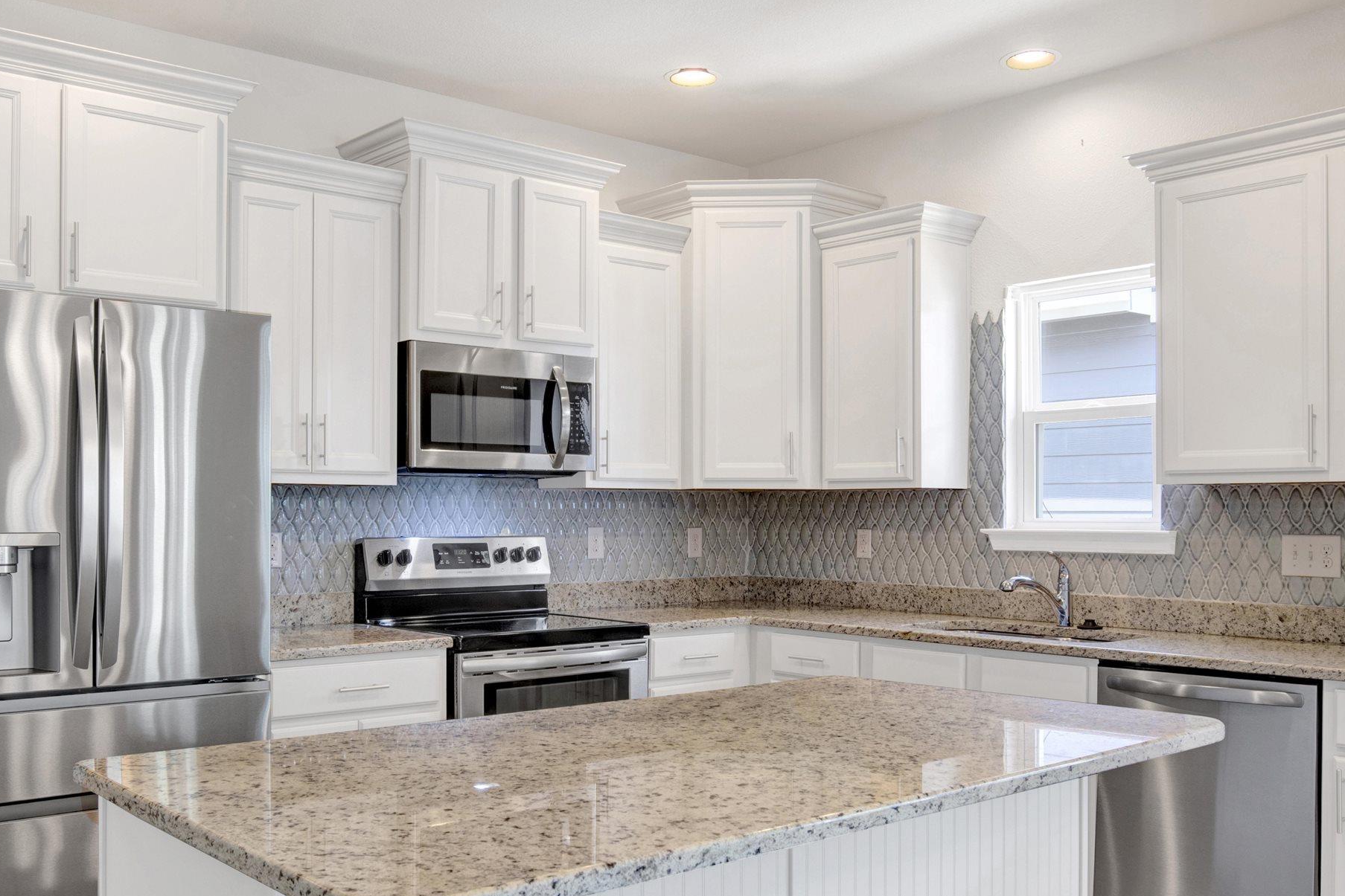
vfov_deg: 38.8
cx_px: 620
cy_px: 509
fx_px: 1270
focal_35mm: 34
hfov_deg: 55.7
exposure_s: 1/4
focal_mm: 20
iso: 200
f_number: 11
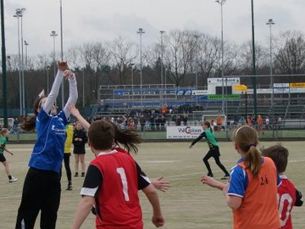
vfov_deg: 12.0
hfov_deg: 16.0
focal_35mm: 123
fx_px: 1084
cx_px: 206
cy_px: 134
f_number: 8
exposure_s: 1/640
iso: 400
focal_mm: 30
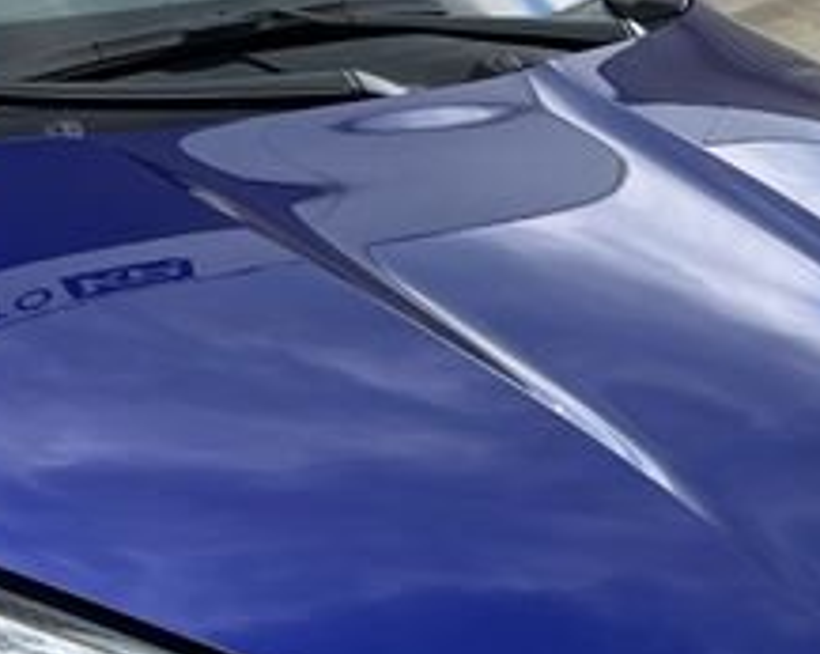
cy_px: 616
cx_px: -174
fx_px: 2908
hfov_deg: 15.4
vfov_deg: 12.7
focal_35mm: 120
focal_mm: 5.1
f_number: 1.6
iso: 50
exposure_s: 1/592
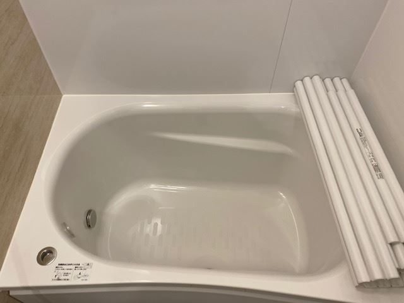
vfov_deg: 53.1
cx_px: 202
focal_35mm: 26
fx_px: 303
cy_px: 152
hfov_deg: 67.3
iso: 100
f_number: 1.8
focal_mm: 4.25
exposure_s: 1/100
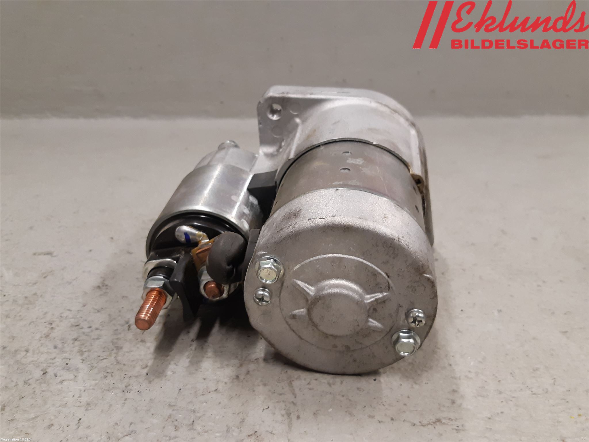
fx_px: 442
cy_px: 221
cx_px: 294
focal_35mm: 26
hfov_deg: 67.3
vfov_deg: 53.1
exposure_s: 1/50
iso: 125
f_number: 1.7
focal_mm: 3.93
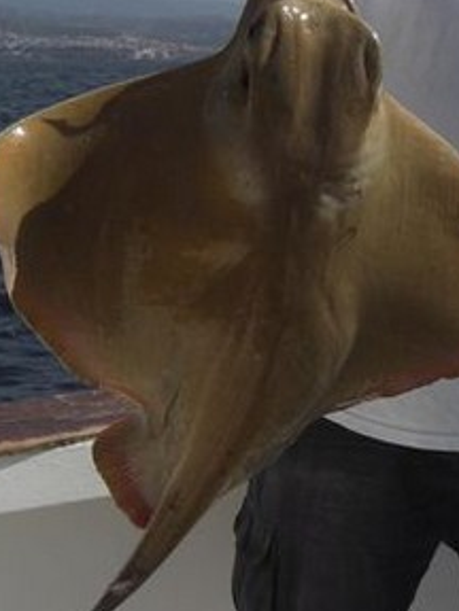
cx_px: 374
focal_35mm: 83
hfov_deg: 17.6
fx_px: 1467
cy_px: 208
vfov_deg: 23.5
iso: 80
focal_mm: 7.9
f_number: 8
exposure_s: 1/400
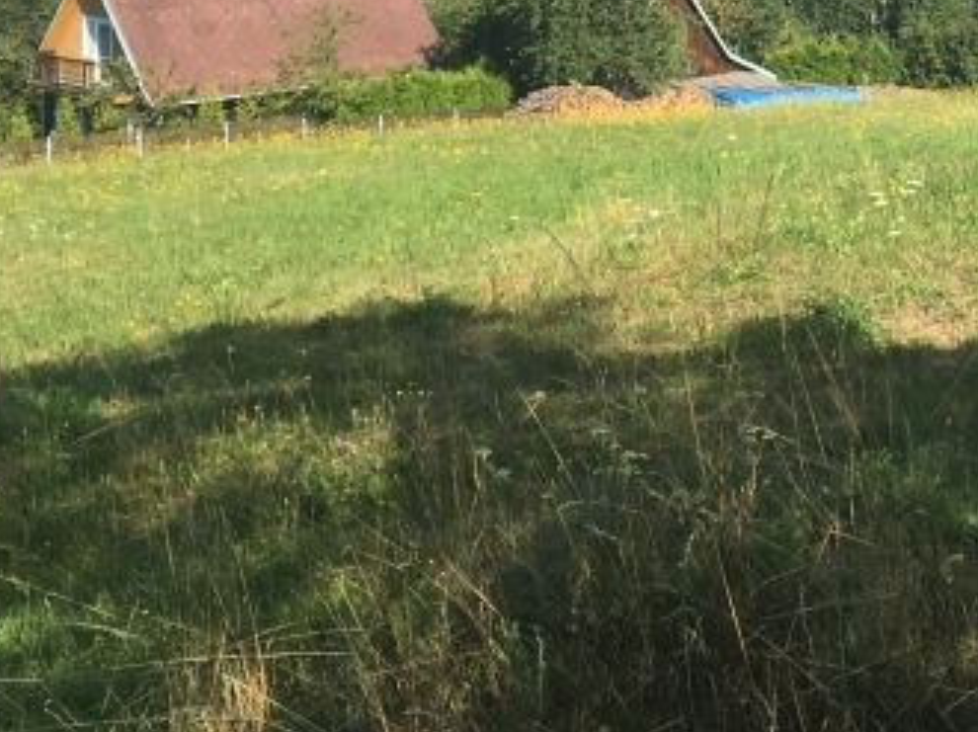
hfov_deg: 21.8
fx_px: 2484
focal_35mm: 88
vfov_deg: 16.3
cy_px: -74
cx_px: 871
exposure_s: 1/986
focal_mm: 4.15
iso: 25
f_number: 2.2
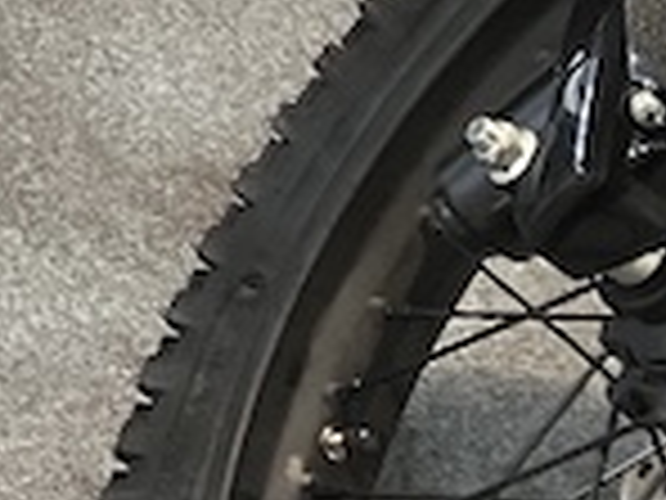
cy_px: -1212
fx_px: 3732
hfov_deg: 8.6
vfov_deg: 6.6
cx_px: -1274
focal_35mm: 194
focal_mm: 3.99
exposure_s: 1/50
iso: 80
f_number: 1.8
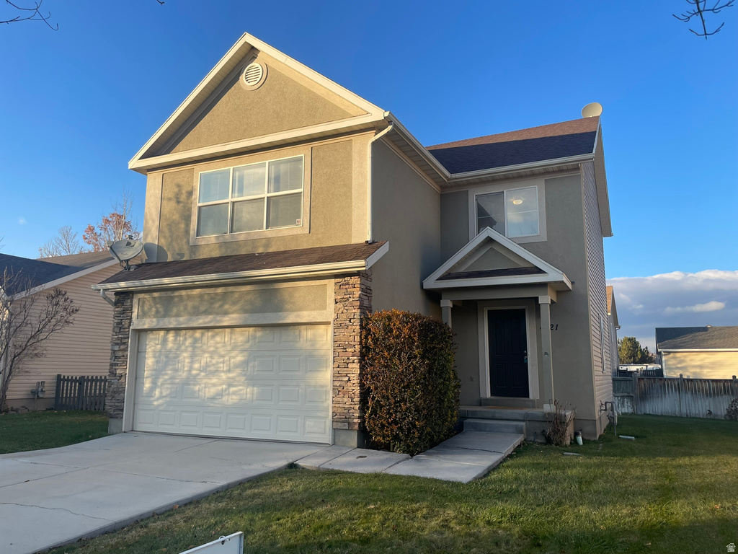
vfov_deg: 53.1
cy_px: 277
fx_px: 554
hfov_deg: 67.3
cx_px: 369
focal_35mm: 26
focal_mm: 4.2
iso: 32
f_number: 1.6
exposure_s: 1/1247
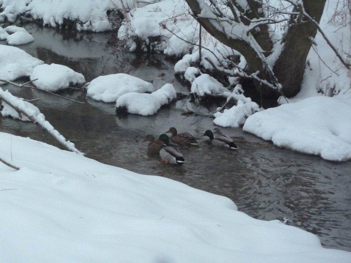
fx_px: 1845
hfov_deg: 10.9
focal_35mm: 182
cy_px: 132
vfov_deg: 8.2
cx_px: 176
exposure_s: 1/50
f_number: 4.5
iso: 800
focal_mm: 29.9
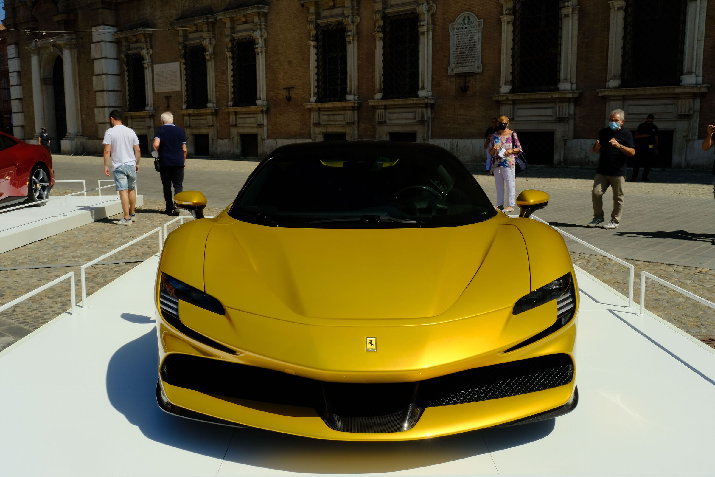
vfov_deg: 43.6
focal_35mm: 30
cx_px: 358
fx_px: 596
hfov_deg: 61.9
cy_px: 238
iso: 160
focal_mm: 20.2
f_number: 20
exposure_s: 1/40
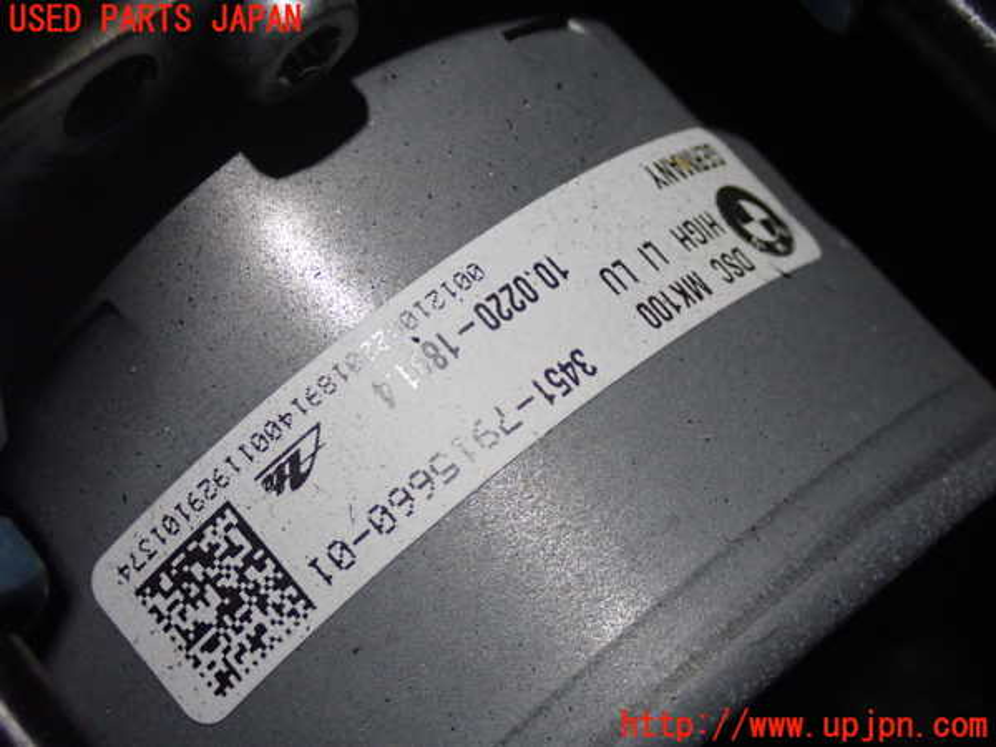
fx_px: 2043
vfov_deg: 20.7
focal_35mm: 71
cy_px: 374
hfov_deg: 27.4
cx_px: 498
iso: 640
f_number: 3.9
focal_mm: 12.73
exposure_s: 1/60
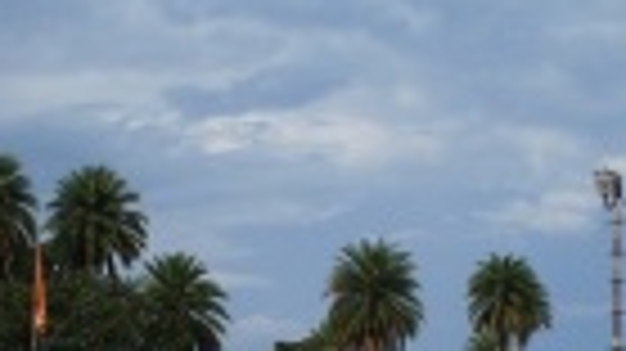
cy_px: 567
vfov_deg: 8.8
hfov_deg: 16.1
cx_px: 324
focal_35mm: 133
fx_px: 2206
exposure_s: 1/563
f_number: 4.6
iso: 64
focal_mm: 6.3
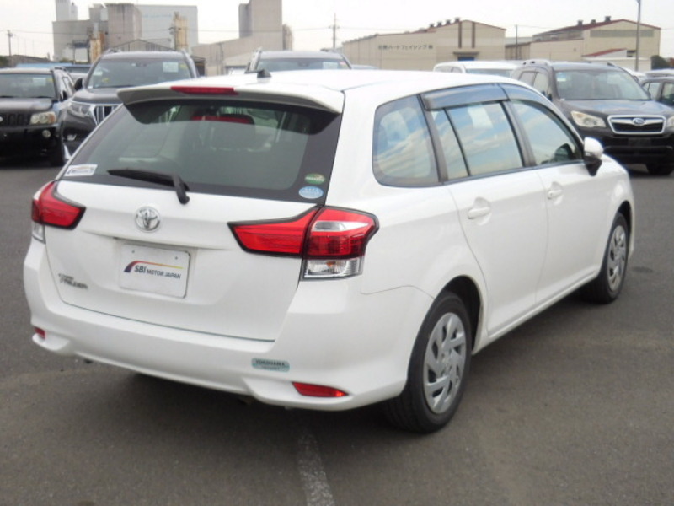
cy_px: 253
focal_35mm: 52
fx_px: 1012
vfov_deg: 28.0
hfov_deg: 36.8
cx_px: 337
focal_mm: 9.4
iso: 125
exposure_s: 1/200
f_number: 4.3
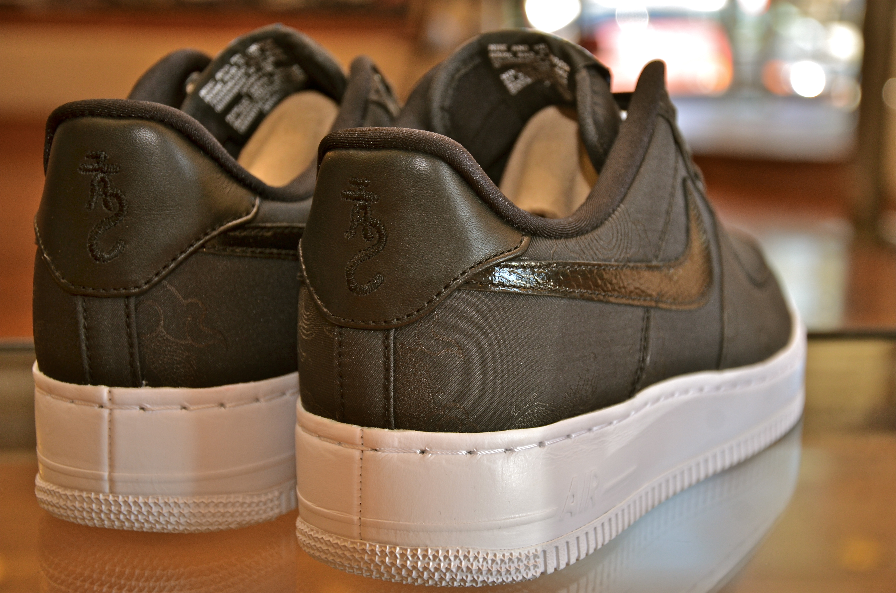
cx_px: 448
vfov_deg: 18.1
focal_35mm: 75
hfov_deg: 27.0
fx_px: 1863
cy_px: 296
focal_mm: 50
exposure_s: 1/60
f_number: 5
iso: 360
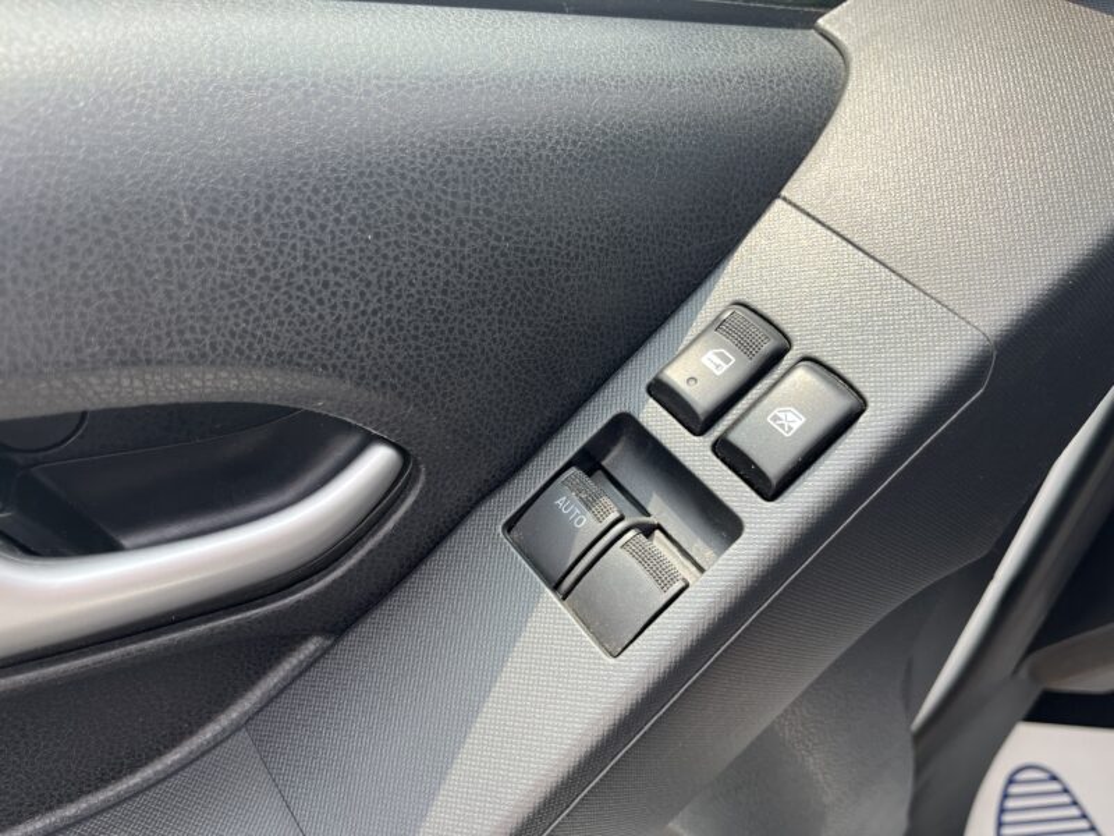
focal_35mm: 26
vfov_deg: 53.1
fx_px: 837
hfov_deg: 67.3
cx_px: 557
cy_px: 418
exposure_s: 1/534
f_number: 1.6
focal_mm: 5.1
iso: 50
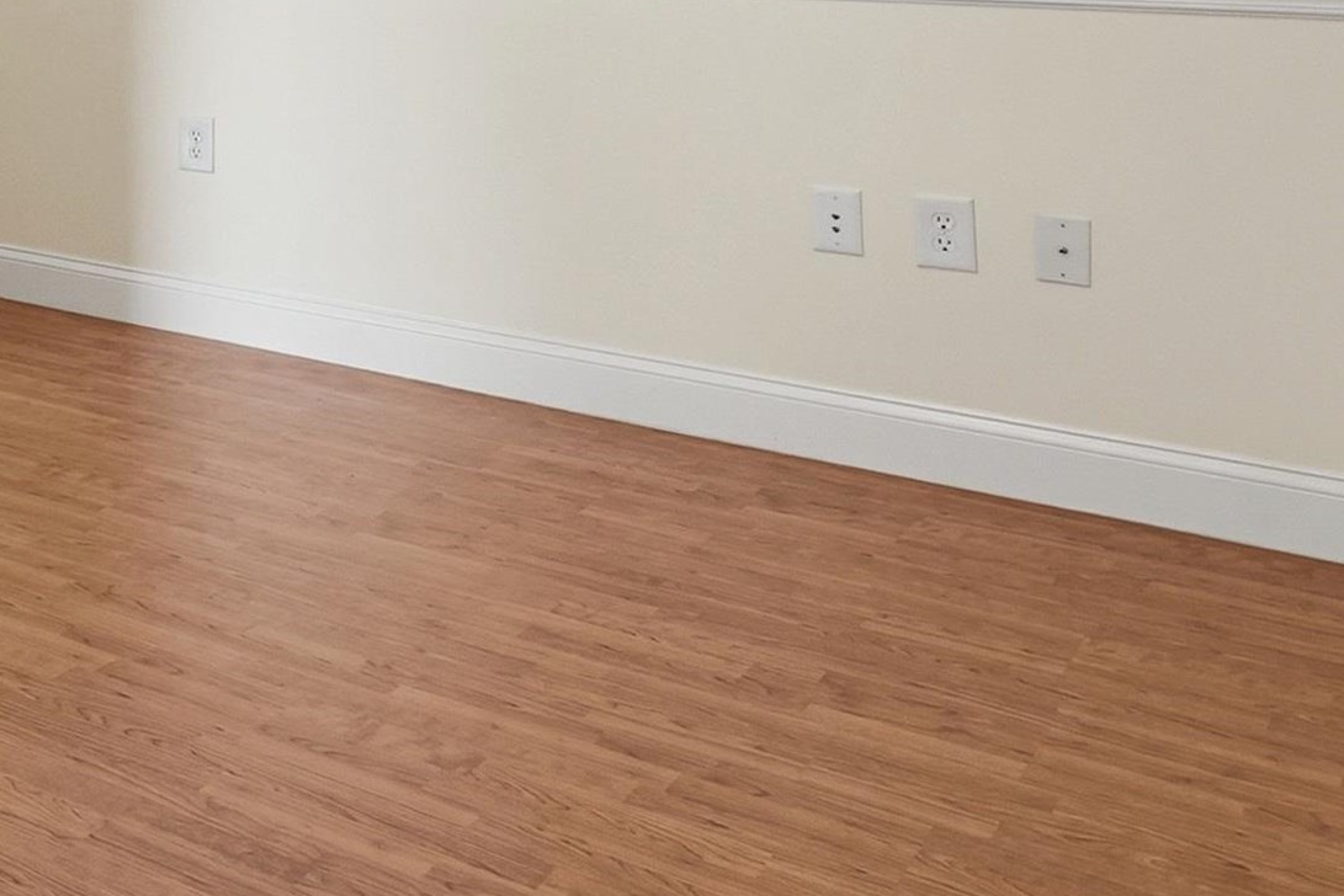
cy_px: -128
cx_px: -472
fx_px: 1733
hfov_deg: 31.1
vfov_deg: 26.4
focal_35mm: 46
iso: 800
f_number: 7.1
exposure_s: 1/250
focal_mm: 11
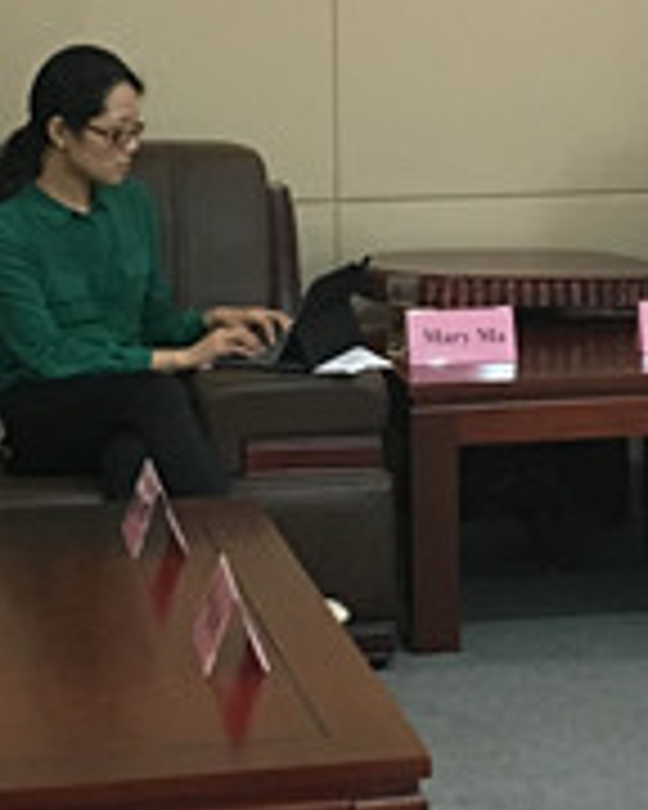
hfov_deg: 12.1
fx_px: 3021
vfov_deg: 15.2
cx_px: 612
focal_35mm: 126
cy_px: 144
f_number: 2.2
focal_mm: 4.15
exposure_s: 1/33
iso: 200
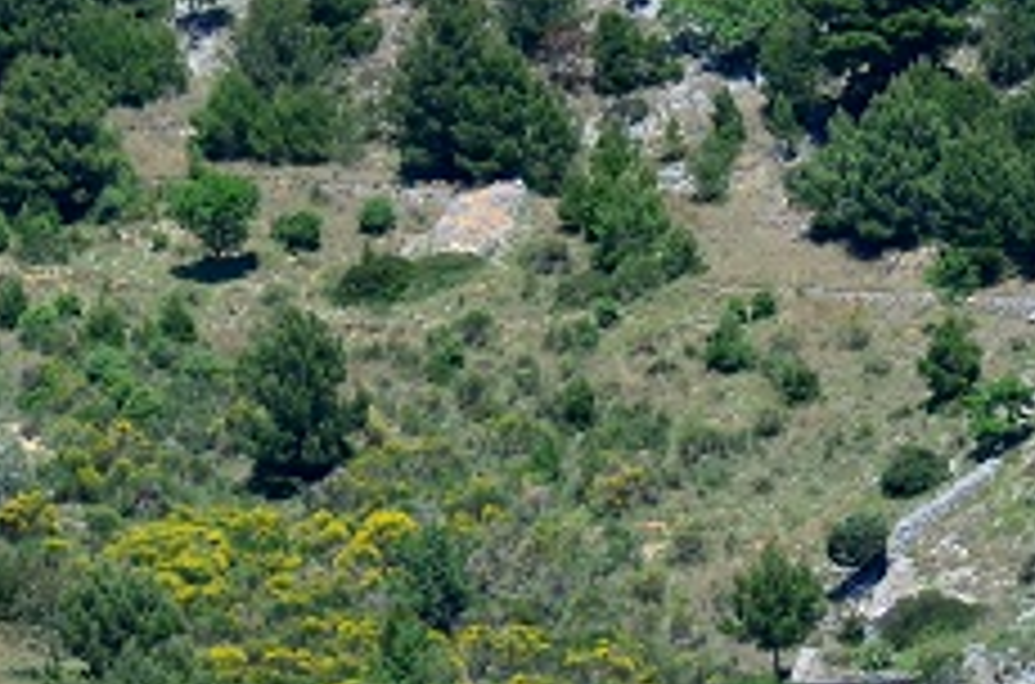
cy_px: 1280
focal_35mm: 619
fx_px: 17752
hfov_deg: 3.3
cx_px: 290
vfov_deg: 2.2
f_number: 4.5
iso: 400
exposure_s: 1/2500
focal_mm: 95
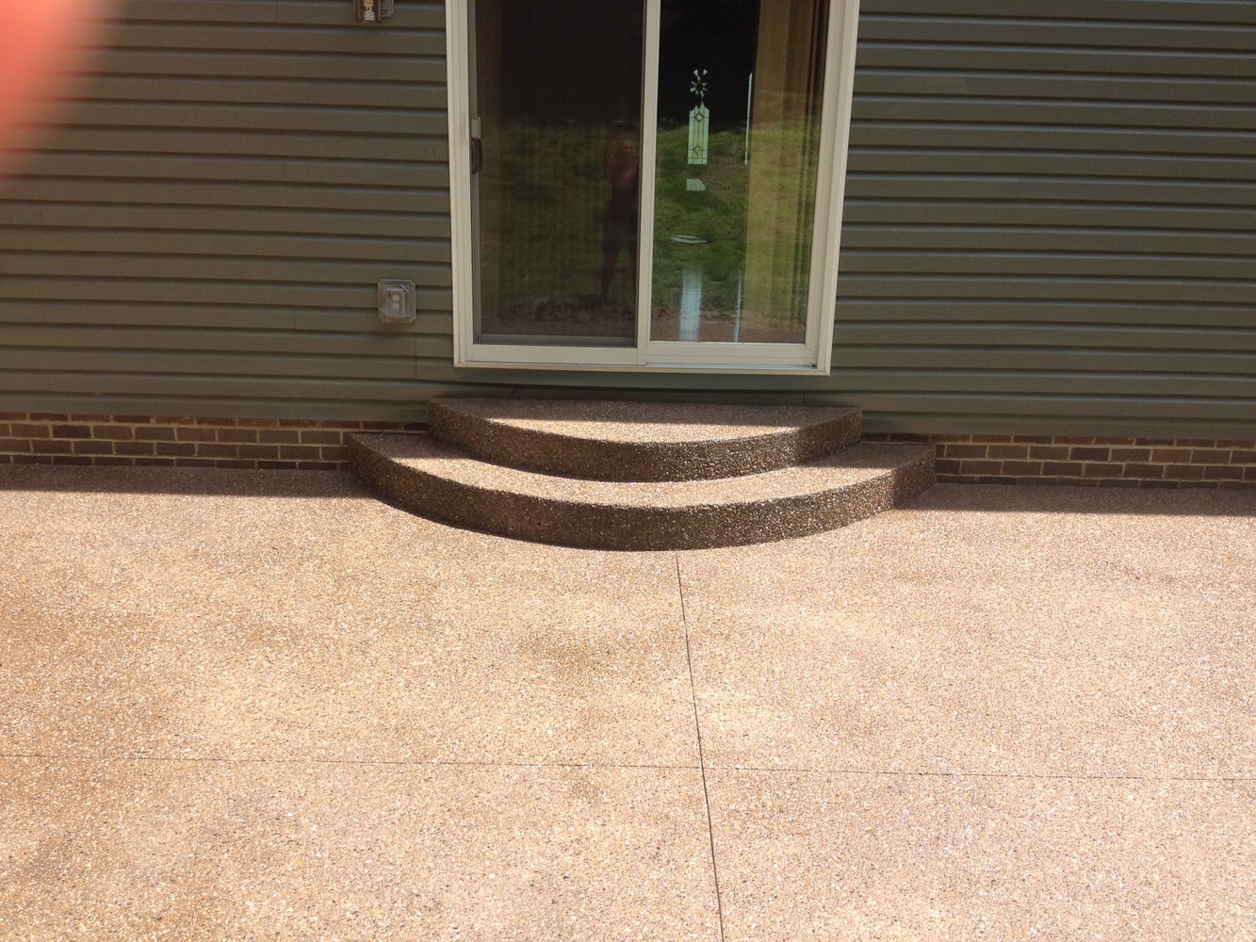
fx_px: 1270
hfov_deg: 52.6
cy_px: 471
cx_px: 628
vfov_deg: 40.7
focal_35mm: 35
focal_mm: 4.28
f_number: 2.4
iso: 50
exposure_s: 1/541
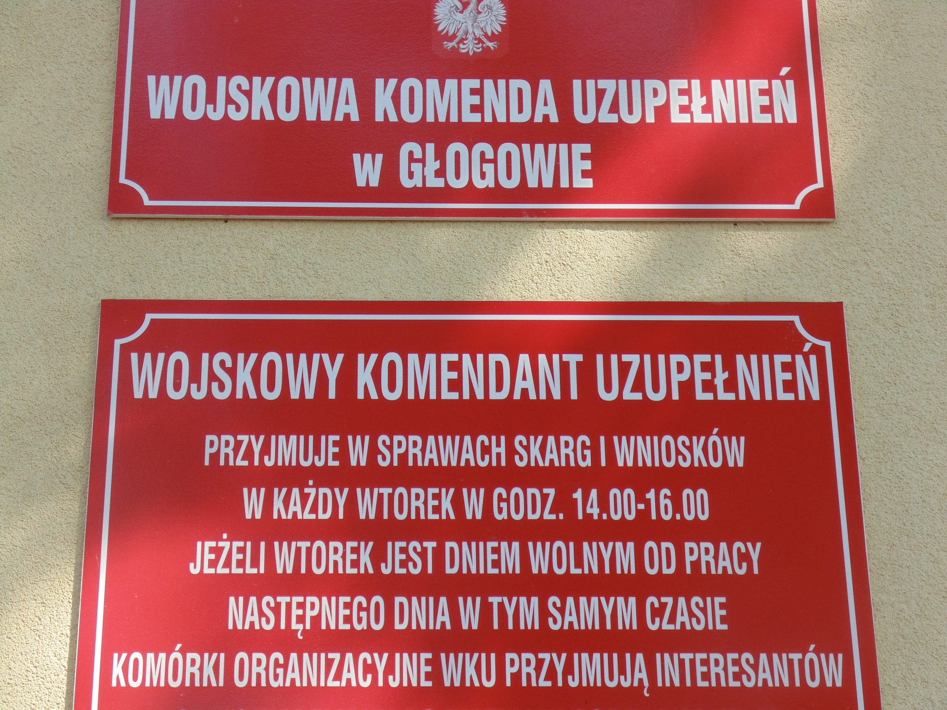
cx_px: 474
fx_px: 2681
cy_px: 355
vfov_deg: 15.1
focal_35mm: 98
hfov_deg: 20.0
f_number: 4.6
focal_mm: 17.5
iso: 80
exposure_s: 1/200
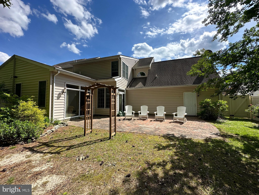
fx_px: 105
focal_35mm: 14
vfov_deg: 85.7
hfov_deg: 102.1
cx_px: 130
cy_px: 98
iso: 50
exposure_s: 1/1182
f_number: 2.2
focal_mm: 2.22
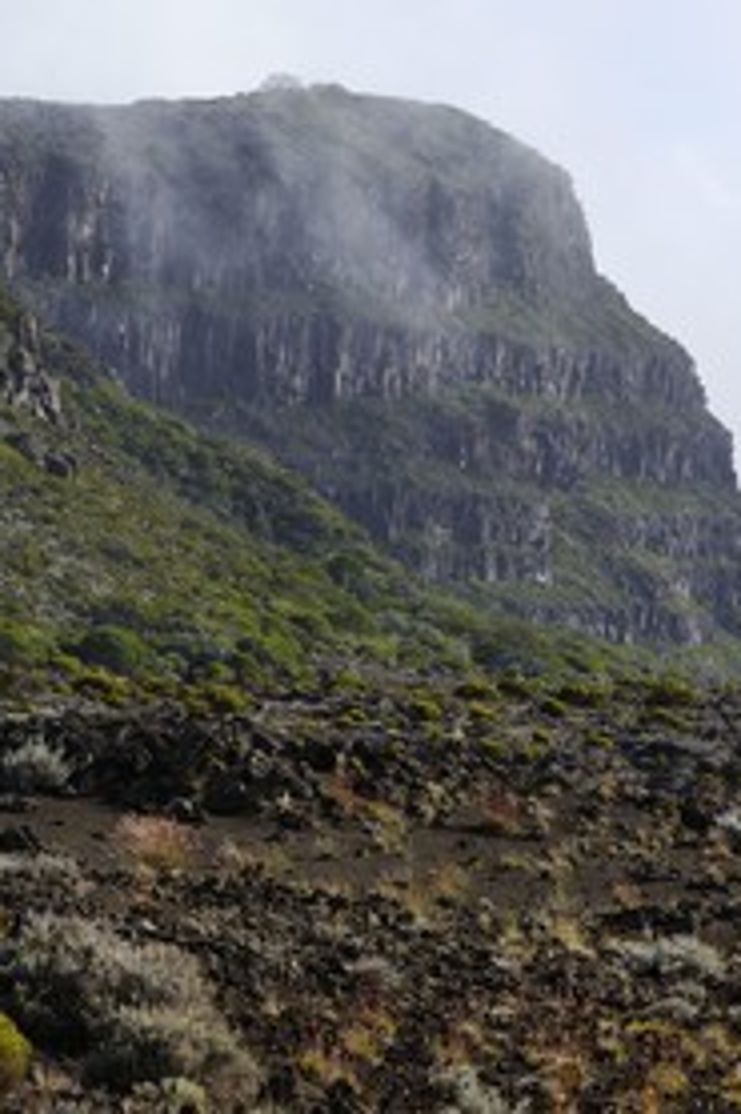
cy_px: 557
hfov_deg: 5.3
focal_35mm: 257
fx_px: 7944
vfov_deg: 8.0
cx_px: 609
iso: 400
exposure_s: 1/160
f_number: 18
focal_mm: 170
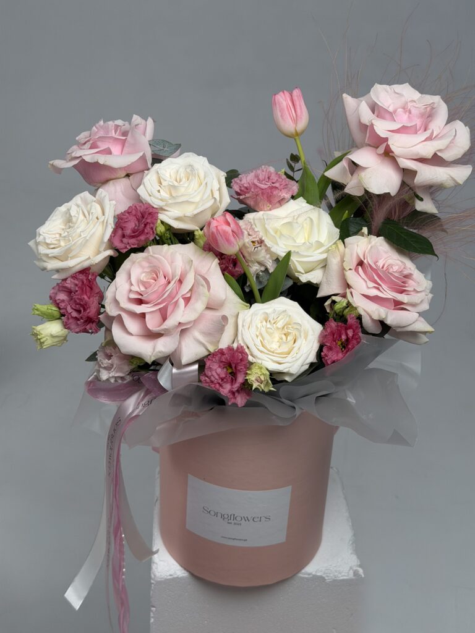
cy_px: 316
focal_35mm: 48
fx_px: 878
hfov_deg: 30.3
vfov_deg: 39.7
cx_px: 238
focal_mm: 6.76
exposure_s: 1/646
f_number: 1.78
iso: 64
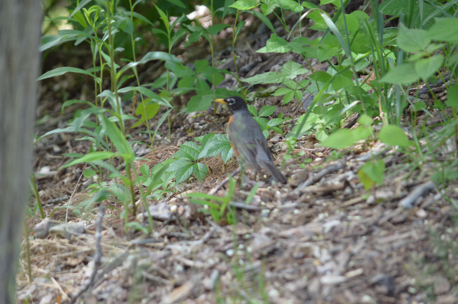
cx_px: 229
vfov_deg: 4.9
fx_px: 3527
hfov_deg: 7.4
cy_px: 152
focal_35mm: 278
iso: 800
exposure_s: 1/250
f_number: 5
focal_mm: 185
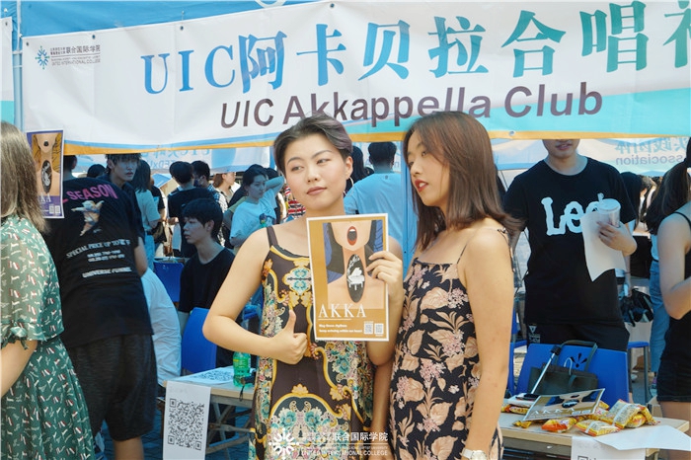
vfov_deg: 26.0
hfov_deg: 38.2
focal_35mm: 52
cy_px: 230
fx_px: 998
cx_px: 346
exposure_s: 1/50
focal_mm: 52
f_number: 14
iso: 200
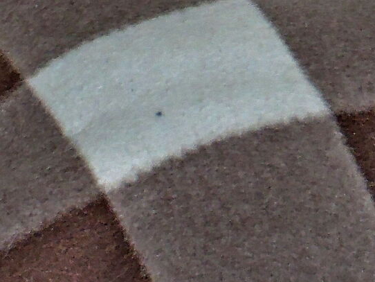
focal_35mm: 531
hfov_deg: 3.7
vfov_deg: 2.8
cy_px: 380
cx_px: 752
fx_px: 5755
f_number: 5.6
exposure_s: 1/60
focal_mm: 25.5
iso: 800
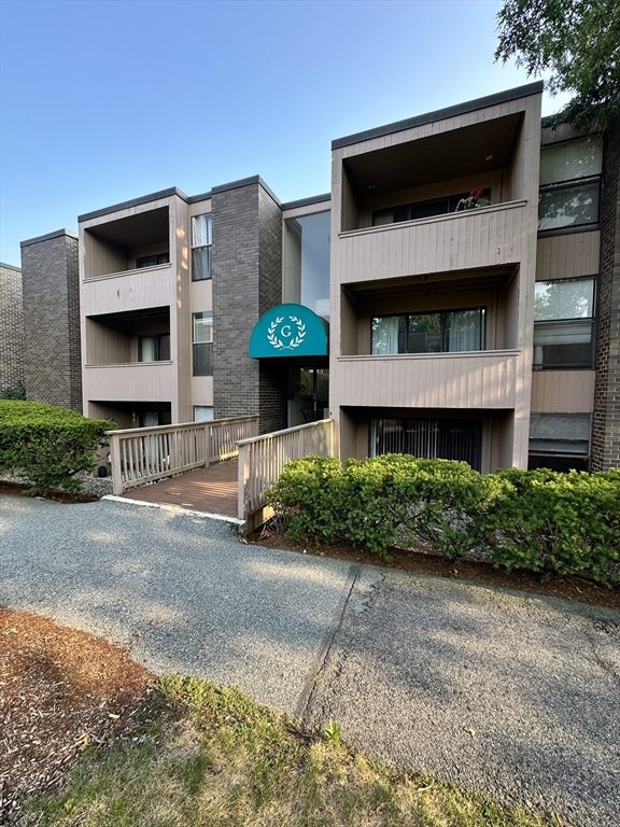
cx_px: 310
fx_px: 334
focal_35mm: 14
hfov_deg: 85.7
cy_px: 414
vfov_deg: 102.1
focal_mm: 2.22
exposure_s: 1/181
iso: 40
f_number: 2.2
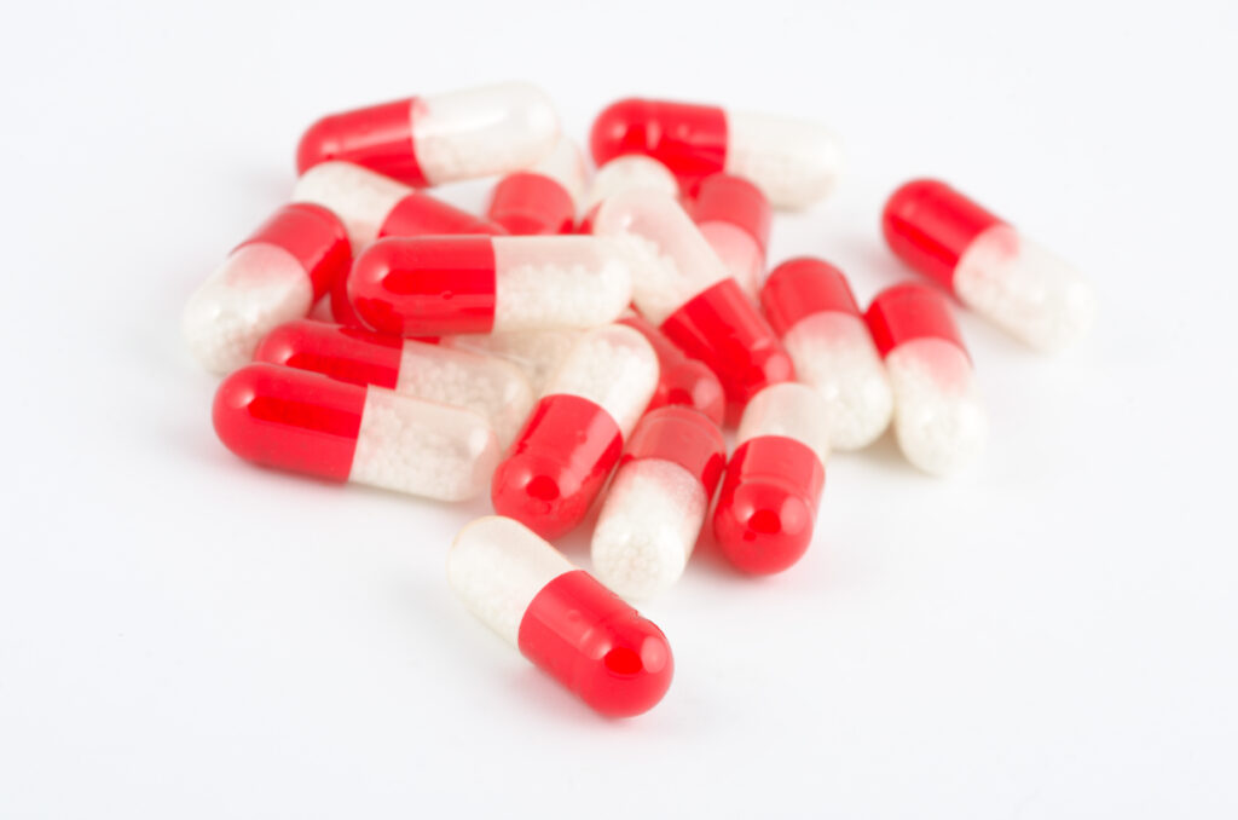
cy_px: 410
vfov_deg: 8.7
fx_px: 5404
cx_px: 619
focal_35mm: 158
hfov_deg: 13.1
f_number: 14
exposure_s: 1/100
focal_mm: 105
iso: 100
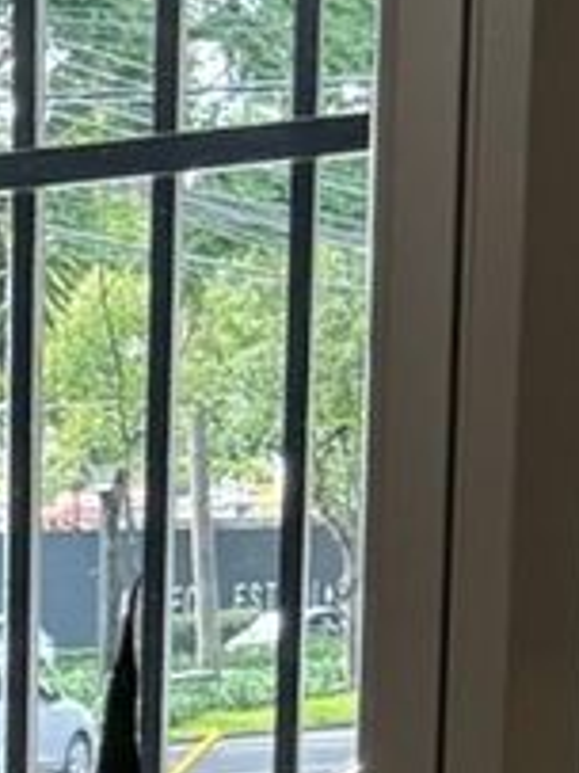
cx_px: -1021
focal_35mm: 189
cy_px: 2254
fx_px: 4219
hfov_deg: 7.2
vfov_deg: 8.8
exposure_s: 1/121
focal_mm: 6.76
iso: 125
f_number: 1.78
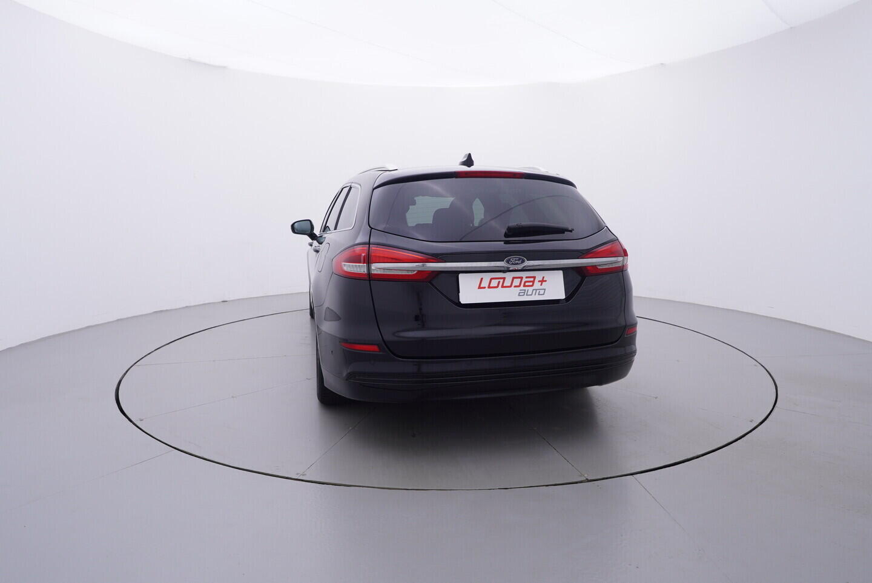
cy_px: 292
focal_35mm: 22
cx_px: 436
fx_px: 545
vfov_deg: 56.2
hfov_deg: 77.3
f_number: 5
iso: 200
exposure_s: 1/80
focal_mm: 15
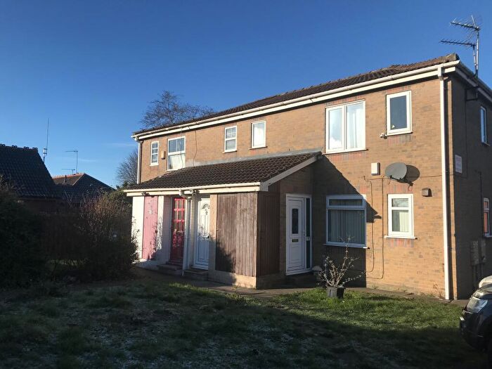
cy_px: 184
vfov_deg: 49.7
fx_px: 398
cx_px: 246
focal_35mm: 28
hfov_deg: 63.4
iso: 20
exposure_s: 1/2398
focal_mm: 3.99
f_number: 1.8
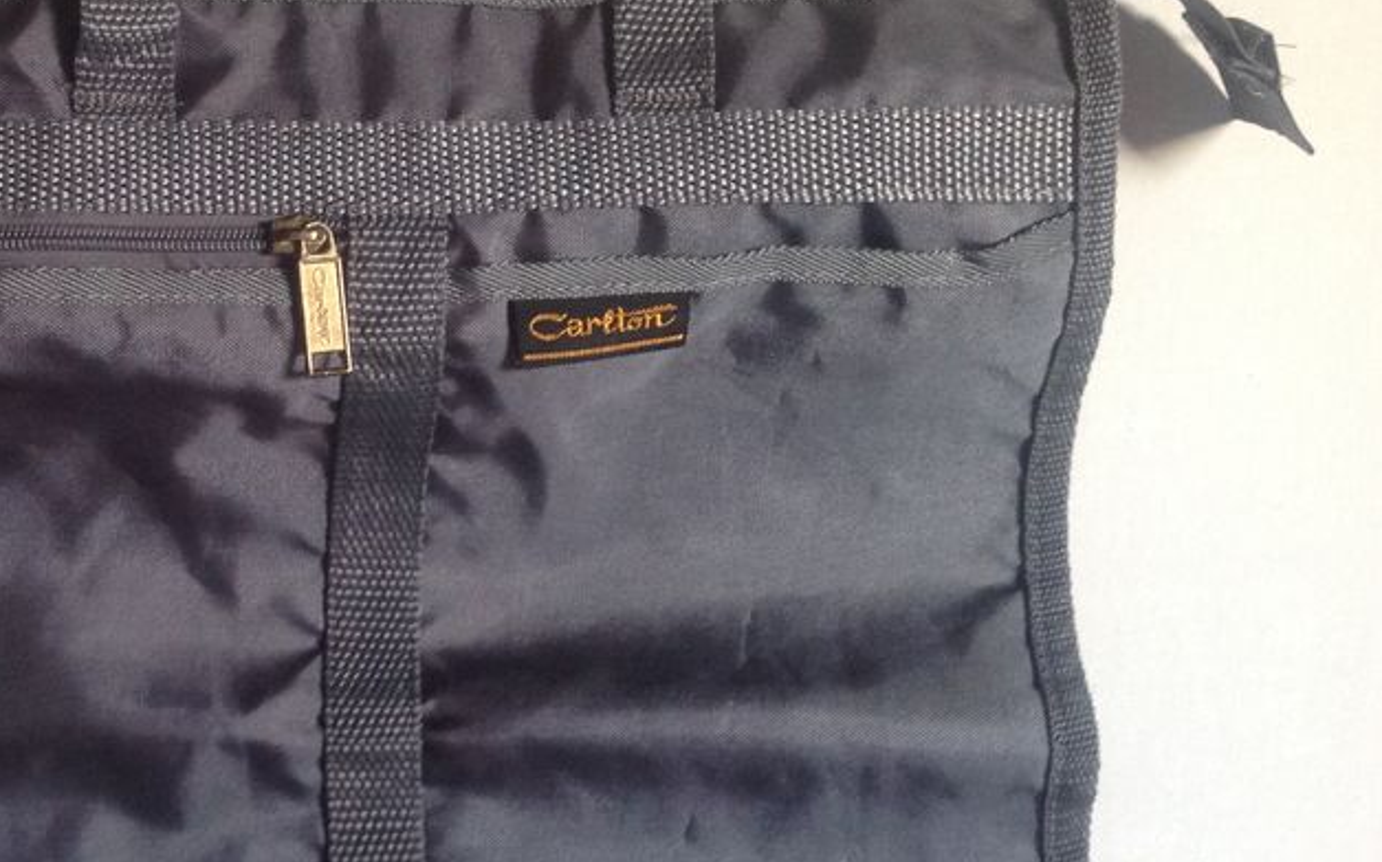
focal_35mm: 59
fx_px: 2221
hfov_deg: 33.7
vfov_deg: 21.9
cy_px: 351
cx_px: 319
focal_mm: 4.28
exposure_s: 1/15
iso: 160
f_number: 2.4
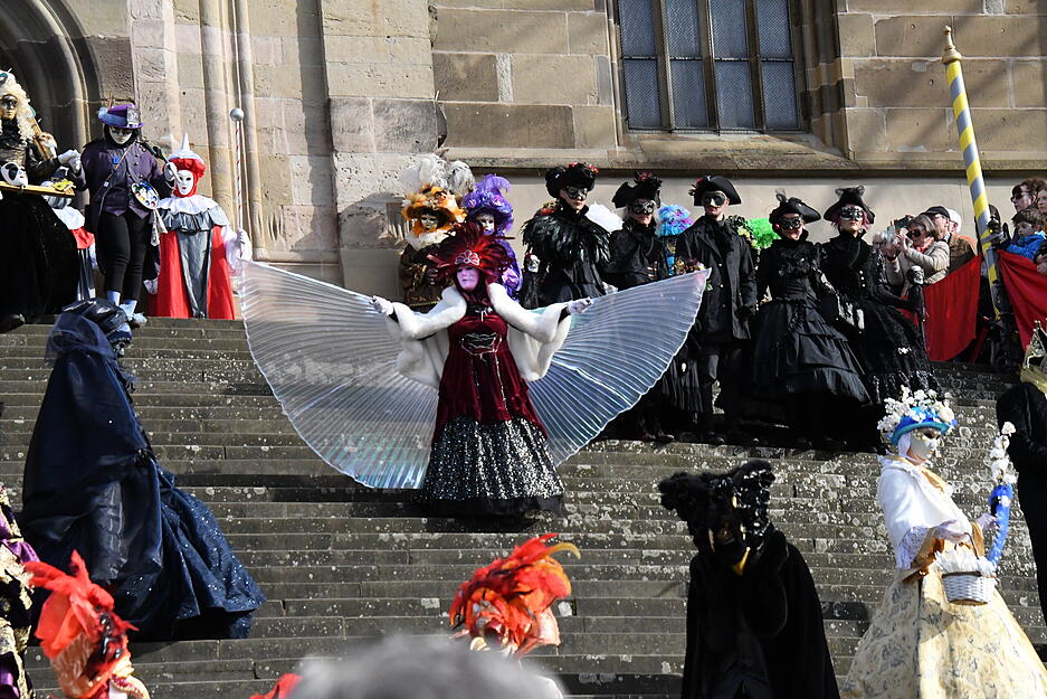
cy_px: 350
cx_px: 524
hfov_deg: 15.9
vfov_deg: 10.6
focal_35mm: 129
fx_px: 3752
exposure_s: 1/8000
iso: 4000
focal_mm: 86
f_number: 6.3
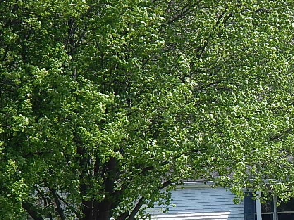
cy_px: 189
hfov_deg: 6.3
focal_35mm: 315
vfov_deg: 4.7
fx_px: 2675
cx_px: 284
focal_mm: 25
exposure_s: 1/400
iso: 125
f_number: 4.8
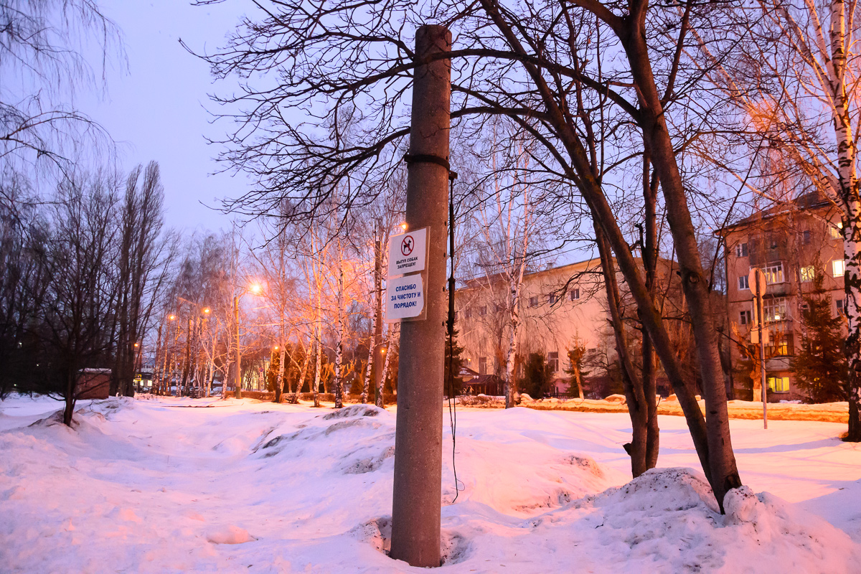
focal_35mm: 27
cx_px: 430
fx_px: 646
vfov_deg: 47.9
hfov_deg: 67.4
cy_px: 287
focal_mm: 18
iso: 1600
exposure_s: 1/10
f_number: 4
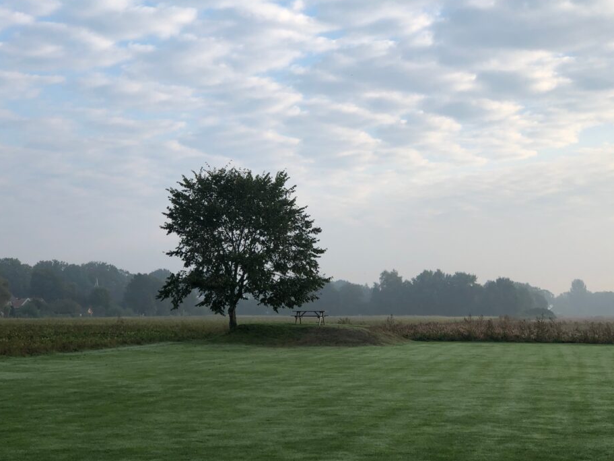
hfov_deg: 30.3
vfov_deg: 22.9
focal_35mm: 64
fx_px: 1135
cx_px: 320
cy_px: 206
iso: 20
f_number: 2.8
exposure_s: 1/458
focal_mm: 6.6
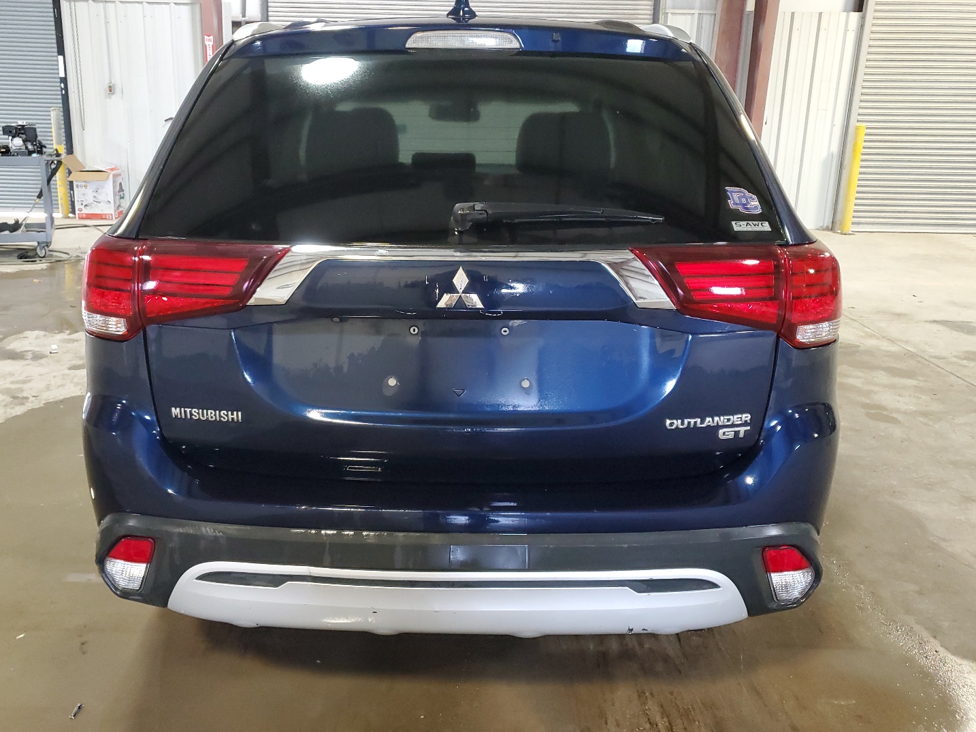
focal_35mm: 29
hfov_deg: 61.6
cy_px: 337
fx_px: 818
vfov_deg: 48.2
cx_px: 455
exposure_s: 1/40
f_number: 1.5
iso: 341
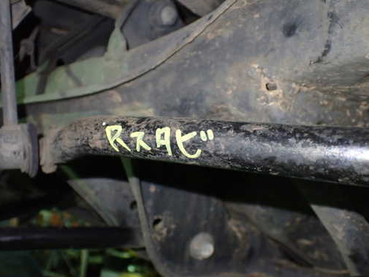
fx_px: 384
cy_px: 143
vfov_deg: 39.7
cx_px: 171
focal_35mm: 36
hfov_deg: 51.3
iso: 800
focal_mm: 5.4
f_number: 2.3
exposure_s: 1/30
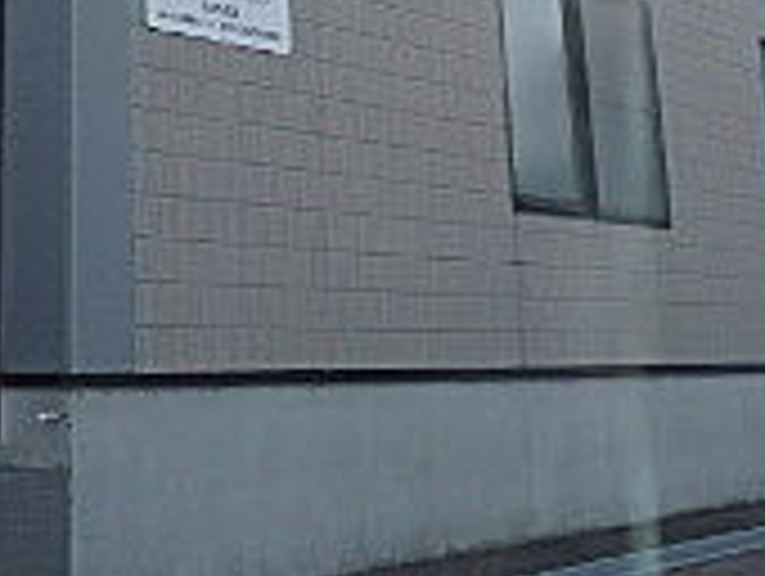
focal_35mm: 79
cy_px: -252
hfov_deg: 24.2
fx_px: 1748
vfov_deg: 17.1
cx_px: 126
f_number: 6
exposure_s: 1/400
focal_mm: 3.7
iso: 125
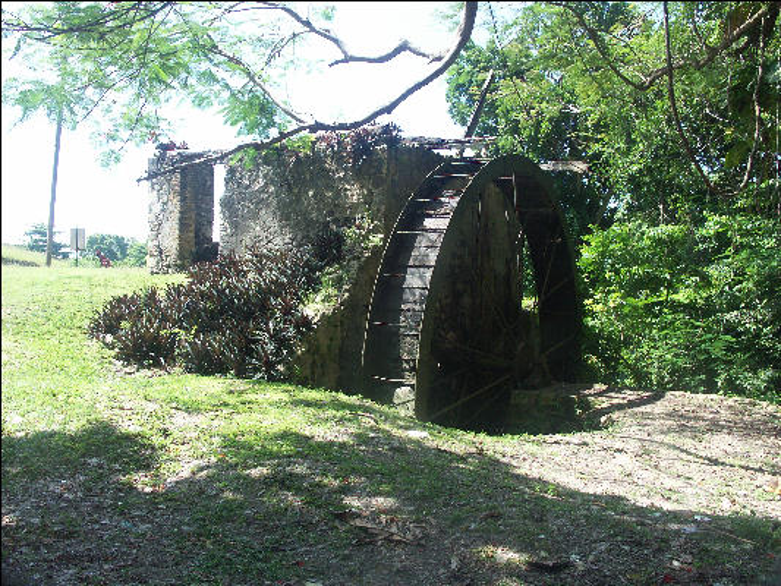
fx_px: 677
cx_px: 390
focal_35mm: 30
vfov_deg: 46.8
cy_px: 293
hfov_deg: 60.0
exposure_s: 1/200
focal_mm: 7.82
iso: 100
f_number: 5
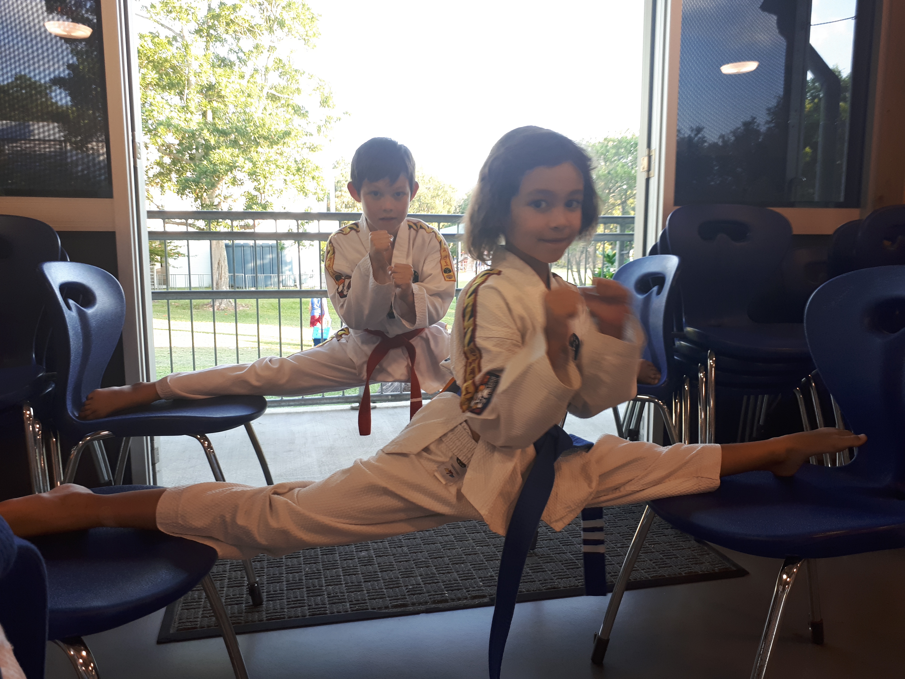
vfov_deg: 51.4
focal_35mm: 27
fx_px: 706
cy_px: 340
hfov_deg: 65.3
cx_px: 452
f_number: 1.9
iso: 64
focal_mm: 3.6
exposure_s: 1/50
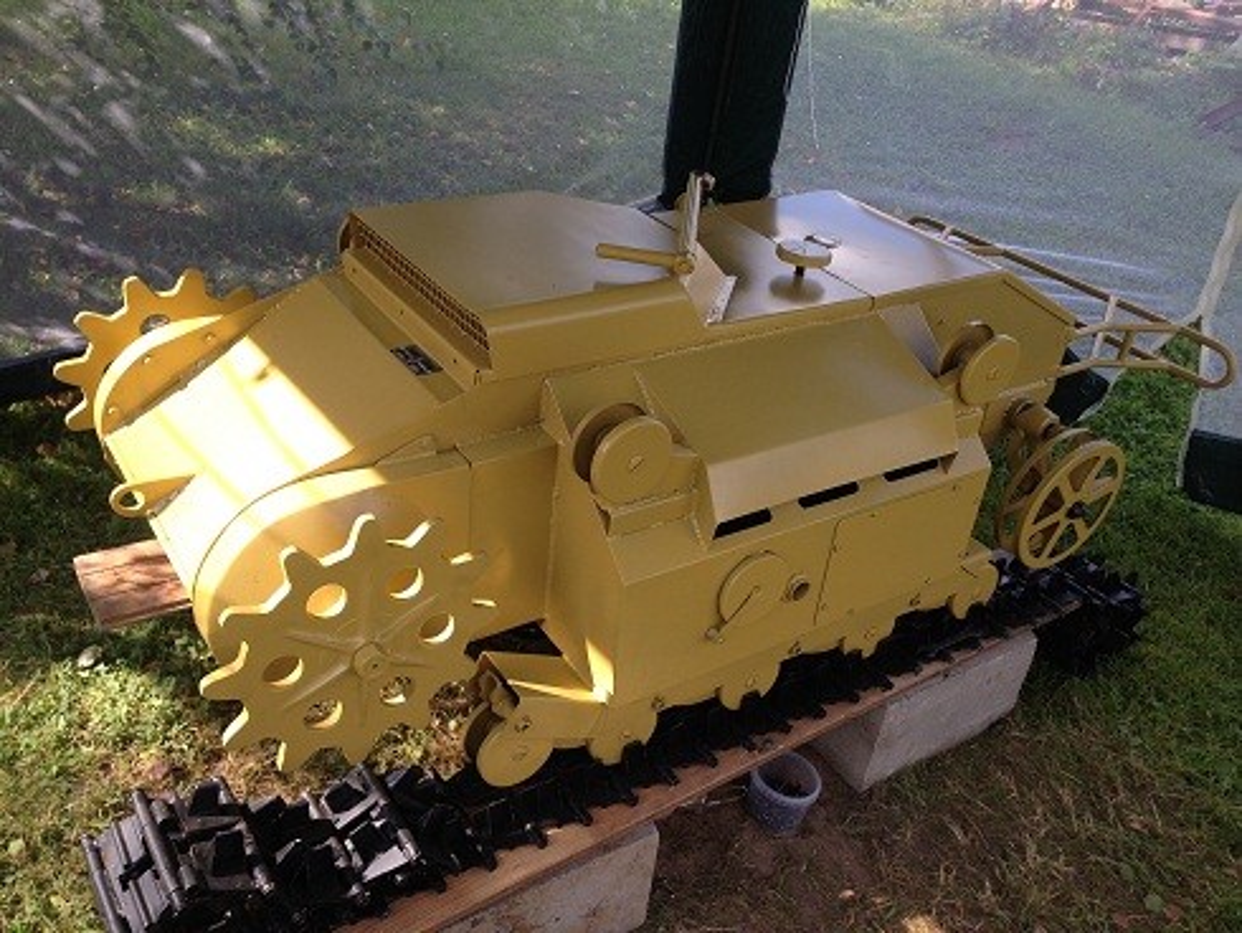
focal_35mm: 33
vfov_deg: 43.0
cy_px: 466
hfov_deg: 55.3
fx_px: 1185
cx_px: 621
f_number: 2.4
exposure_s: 1/284
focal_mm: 4.12
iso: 50
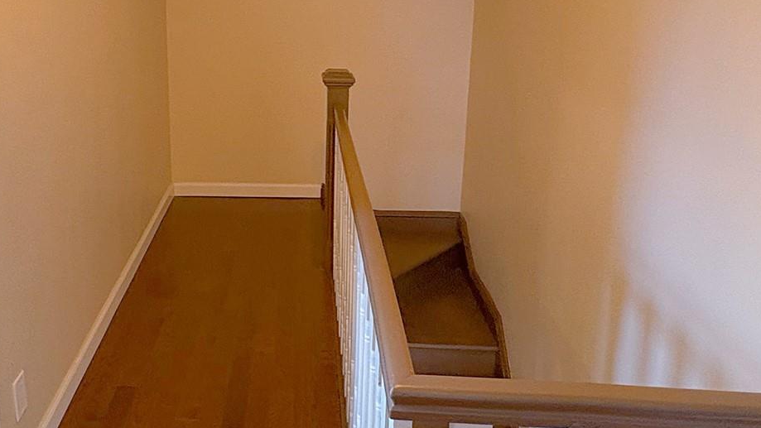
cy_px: 98
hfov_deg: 56.8
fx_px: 686
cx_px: 253
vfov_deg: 33.8
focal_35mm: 34
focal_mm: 2.22
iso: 640
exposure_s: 1/60
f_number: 2.2
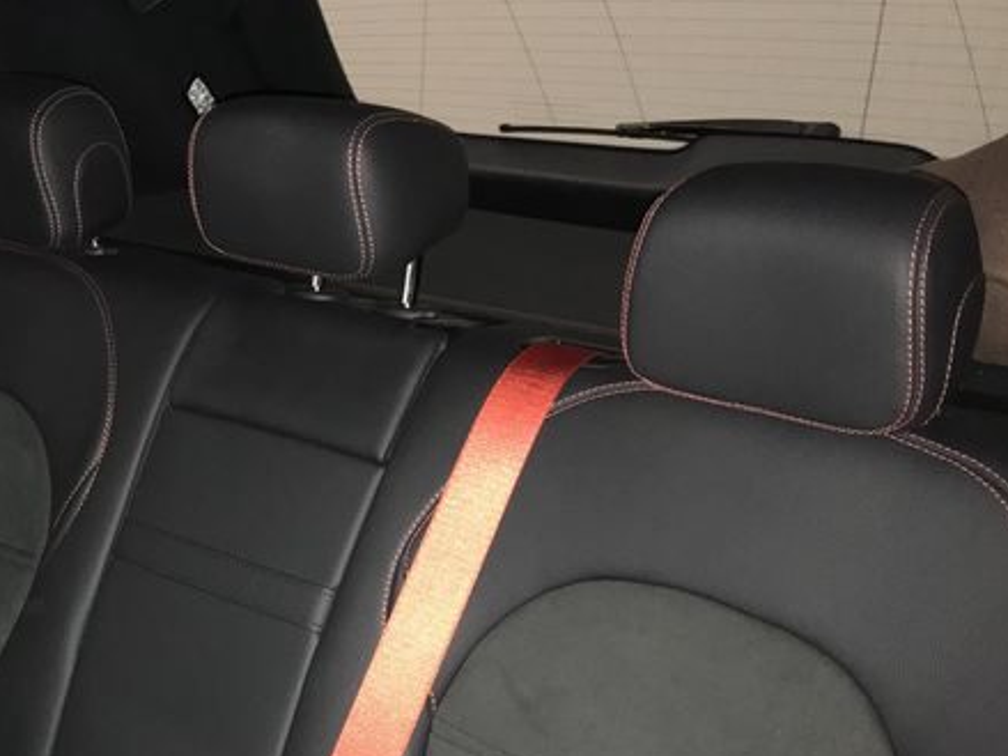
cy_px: 614
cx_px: 138
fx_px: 1485
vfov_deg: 27.9
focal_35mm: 51
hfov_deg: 35.7
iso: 125
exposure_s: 1/17
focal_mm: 3.99
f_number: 1.8
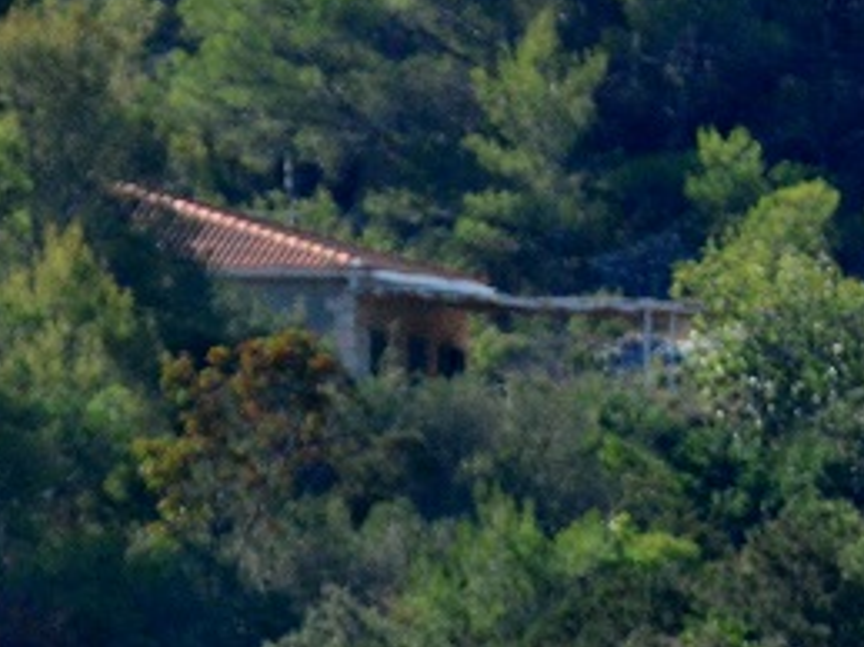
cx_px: 424
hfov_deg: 1.7
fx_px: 29164
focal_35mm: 1169
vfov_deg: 1.3
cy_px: 964
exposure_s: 1/8000
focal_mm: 210
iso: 2000
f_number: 5.6
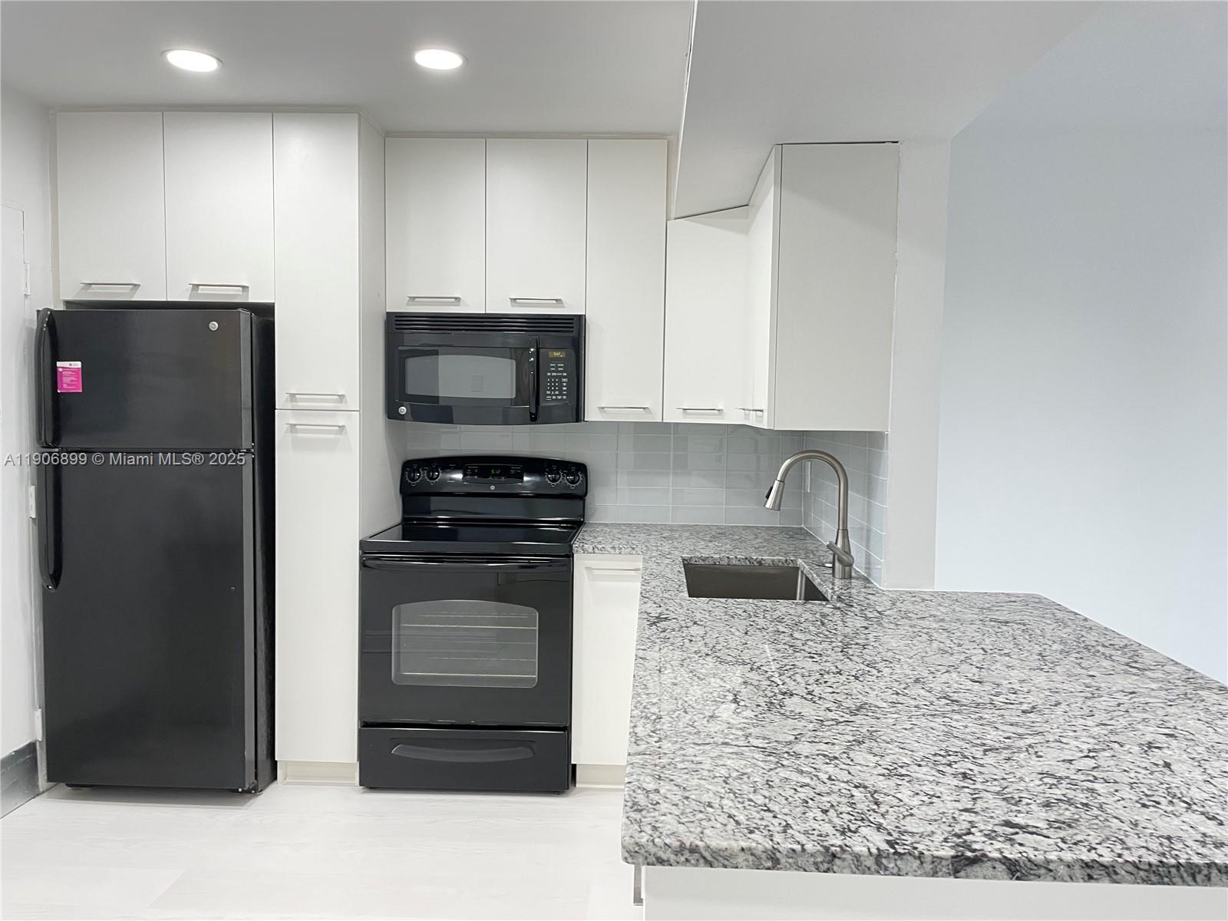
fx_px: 922
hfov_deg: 67.3
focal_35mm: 26
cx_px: 614
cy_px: 460
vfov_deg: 53.1
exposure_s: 1/60
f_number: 1.6
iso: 125
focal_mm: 4.2
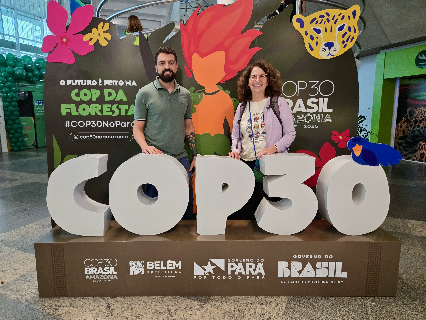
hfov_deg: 73.9
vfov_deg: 58.9
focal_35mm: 23
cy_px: 160
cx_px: 213
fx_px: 283
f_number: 1.8
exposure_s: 1/120
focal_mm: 5.4
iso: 500
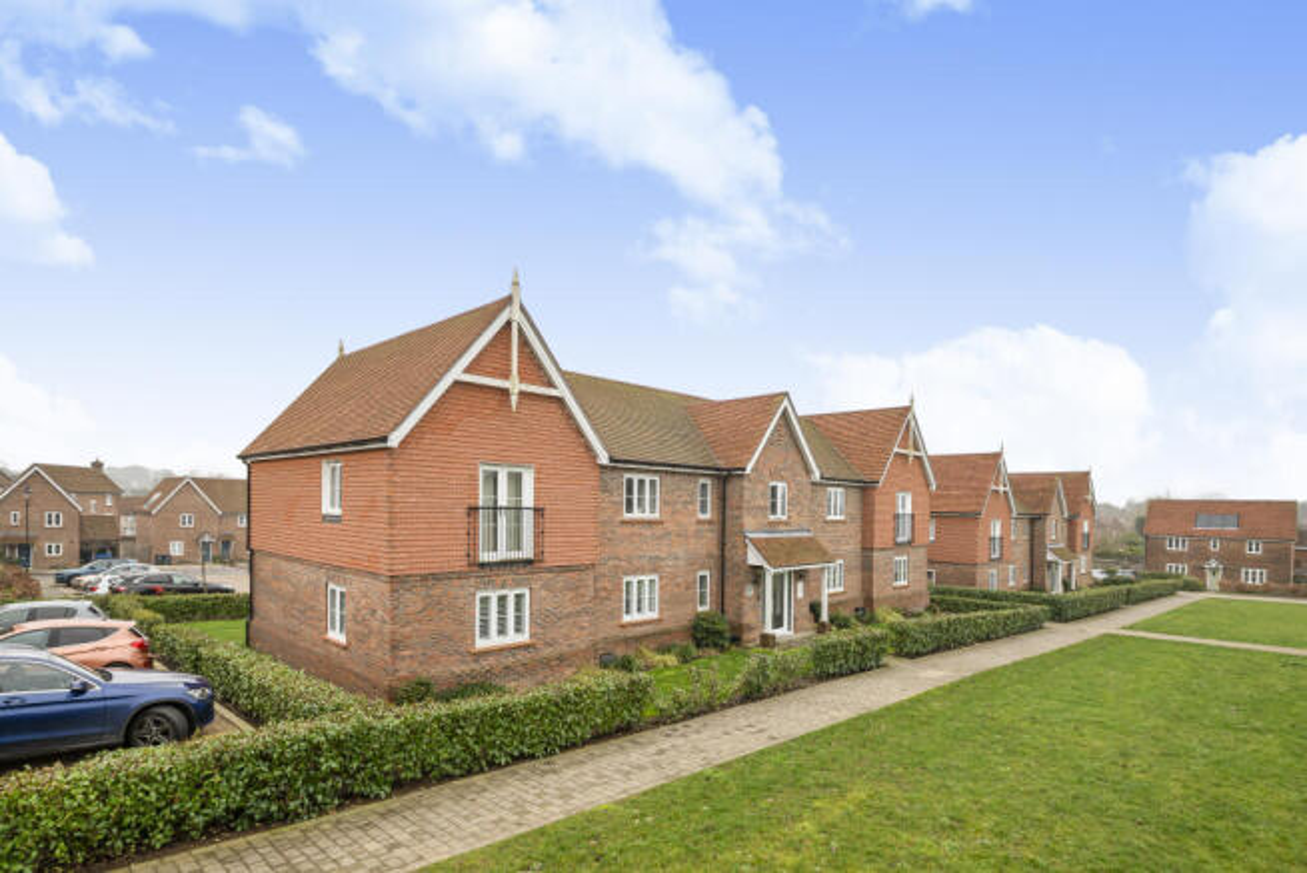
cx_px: 654
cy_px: 436
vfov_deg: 67.5
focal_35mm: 18
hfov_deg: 90.0
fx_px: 654
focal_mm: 18
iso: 400
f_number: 8
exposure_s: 1/60
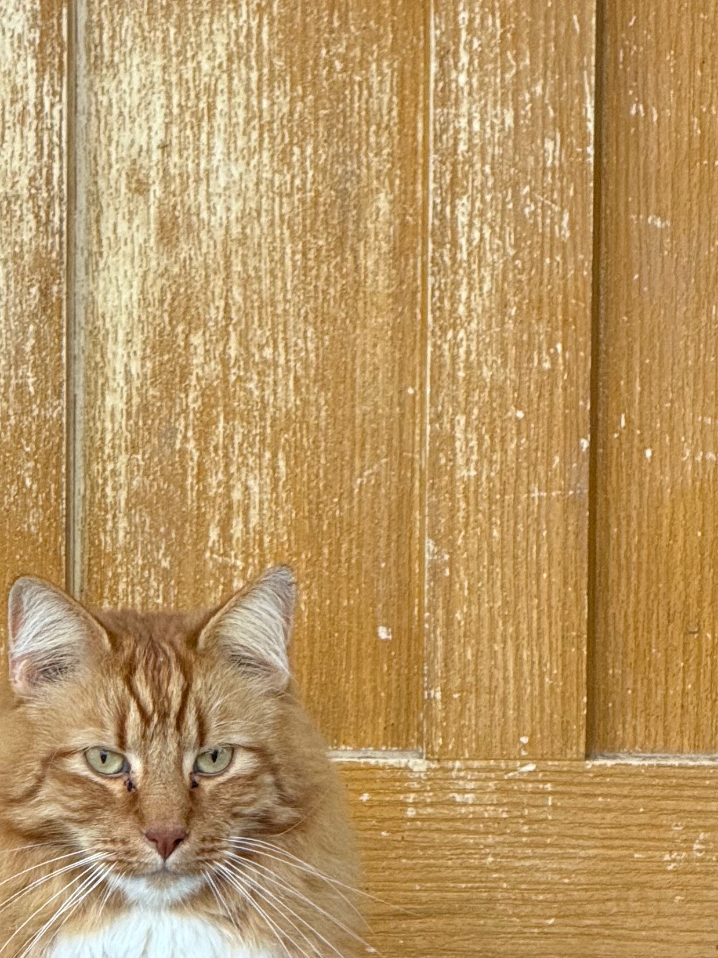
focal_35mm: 293
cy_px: 1041
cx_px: 107
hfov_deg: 5.1
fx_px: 8104
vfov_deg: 6.7
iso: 125
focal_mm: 15.66
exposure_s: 1/99
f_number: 2.8
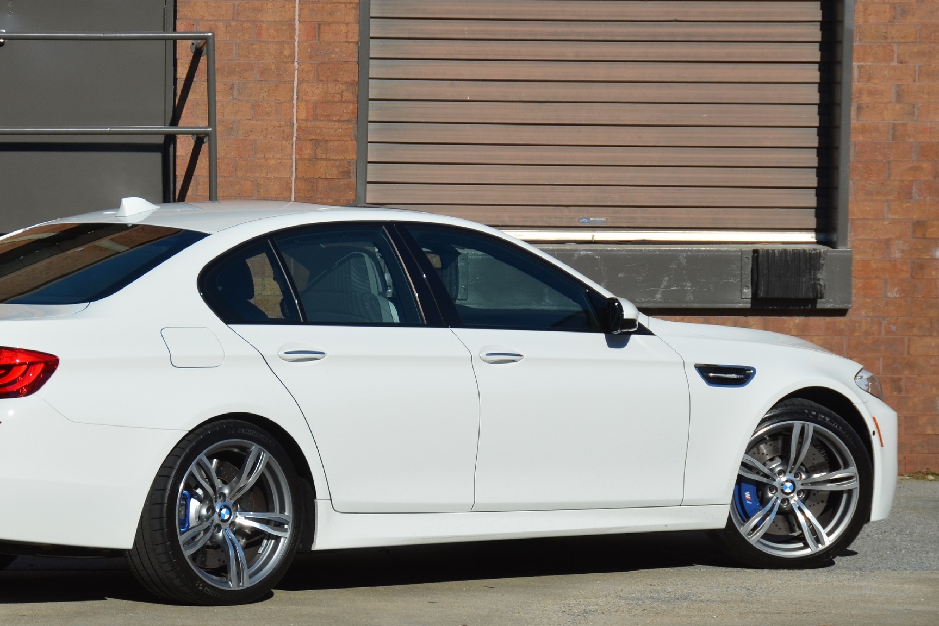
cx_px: 327
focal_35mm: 195
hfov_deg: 10.5
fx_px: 5087
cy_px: 348
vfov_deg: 7.0
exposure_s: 1/2000
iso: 400
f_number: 8
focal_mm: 90
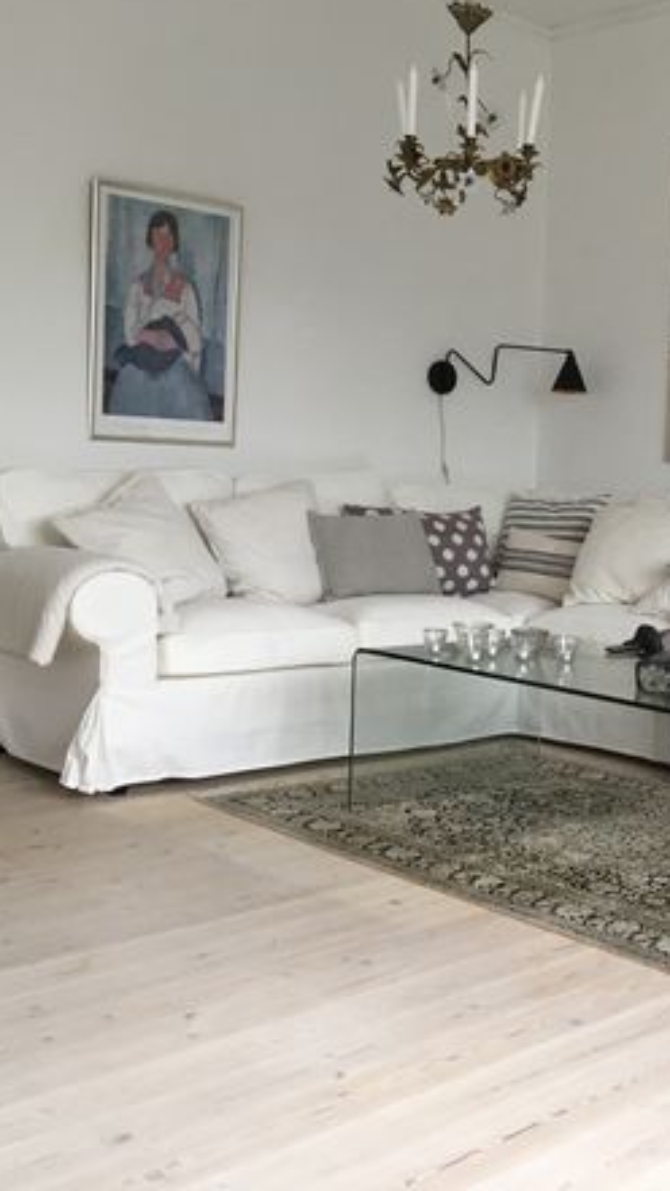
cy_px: 589
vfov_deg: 47.4
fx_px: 1358
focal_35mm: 43
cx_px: 629
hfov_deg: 26.6
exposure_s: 1/33
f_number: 2.2
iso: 100
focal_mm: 4.15
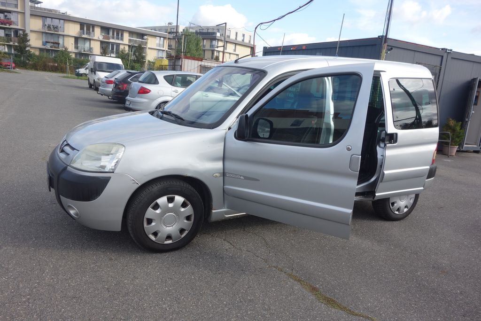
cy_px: 160
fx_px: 374
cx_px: 240
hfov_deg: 65.5
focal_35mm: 28
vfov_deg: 46.4
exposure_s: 1/160
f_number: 5.6
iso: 125
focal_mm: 10.4
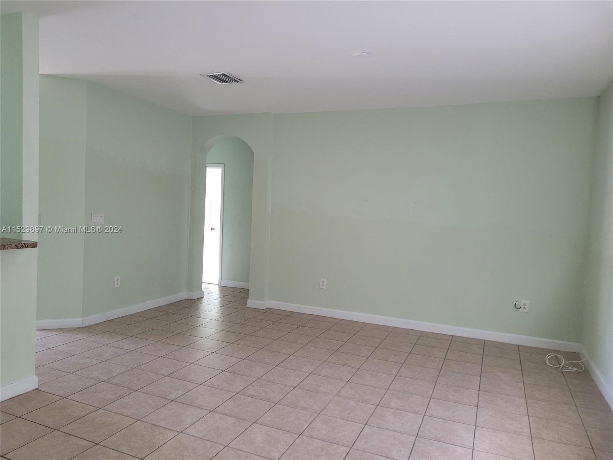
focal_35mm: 26
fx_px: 460
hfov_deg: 67.3
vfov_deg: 53.1
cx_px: 306
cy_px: 230
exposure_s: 1/120
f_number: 1.8
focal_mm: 5.4
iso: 250
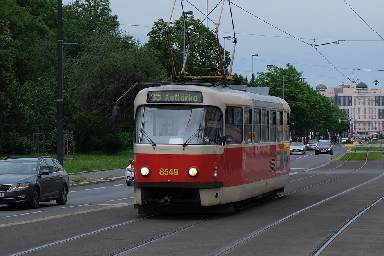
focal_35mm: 127
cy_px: 101
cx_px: 253
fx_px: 1355
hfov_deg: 16.1
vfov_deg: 10.8
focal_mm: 55
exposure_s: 1/500
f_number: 5
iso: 400
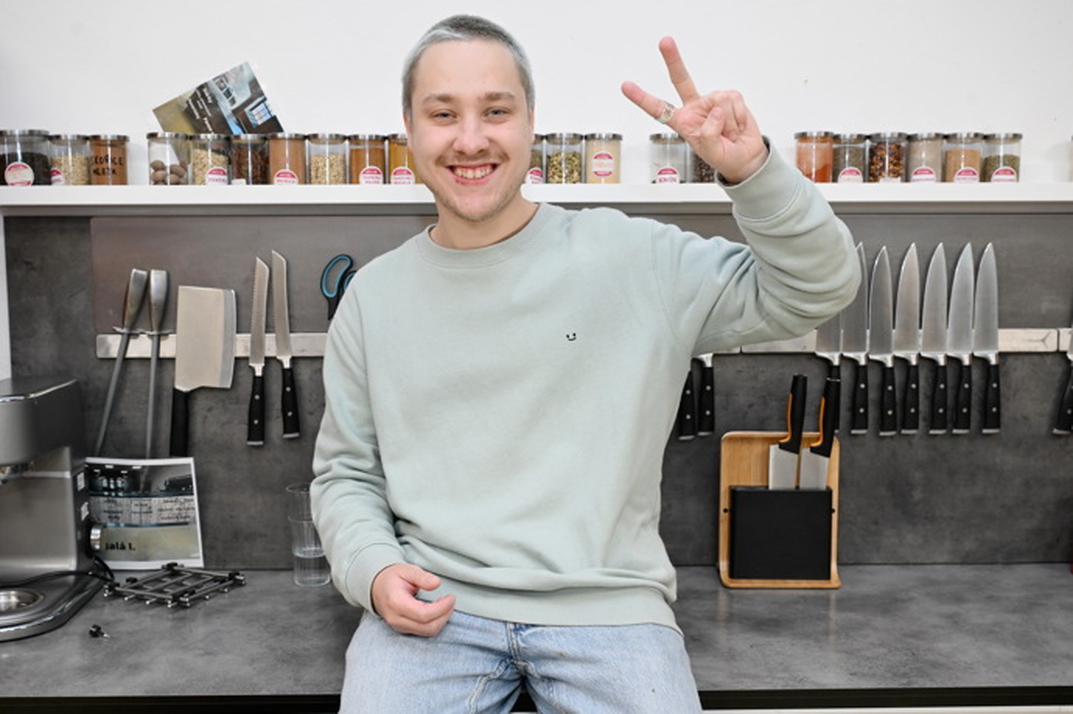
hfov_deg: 50.7
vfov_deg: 35.0
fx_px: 1132
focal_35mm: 38
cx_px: 536
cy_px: 357
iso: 2500
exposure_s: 1/125
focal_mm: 38
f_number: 5.6
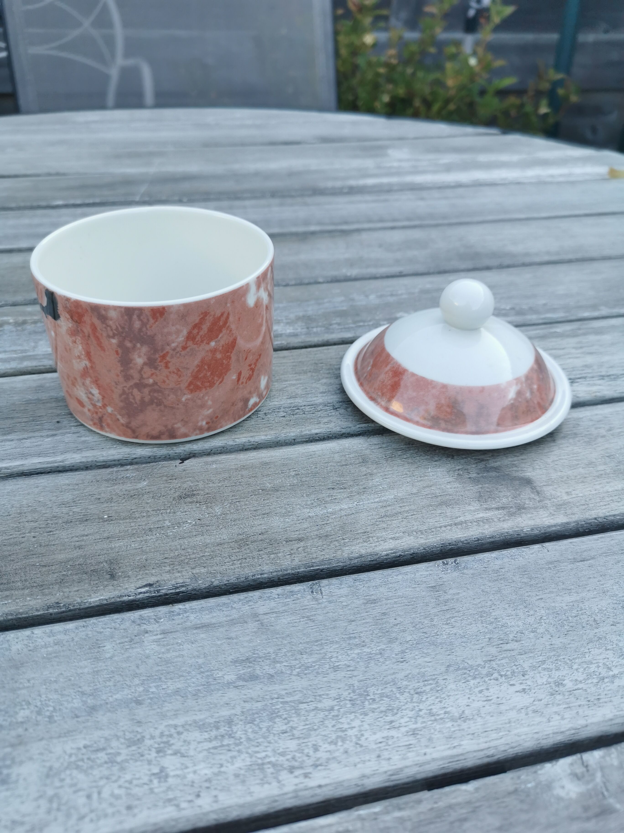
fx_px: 649
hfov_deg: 51.4
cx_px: 312
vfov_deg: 65.3
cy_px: 416
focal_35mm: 27
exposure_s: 1/246
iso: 50
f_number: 1.8
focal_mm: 5.58
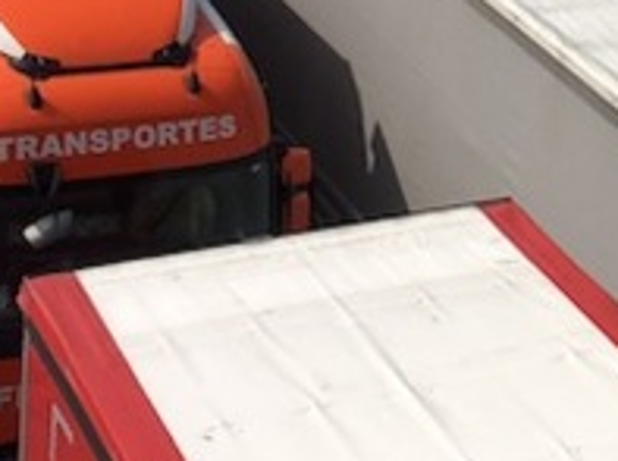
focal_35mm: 107
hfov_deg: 18.2
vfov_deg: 13.2
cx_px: 493
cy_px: -169
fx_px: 1907
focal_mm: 4.15
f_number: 2.2
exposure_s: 1/2653
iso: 25
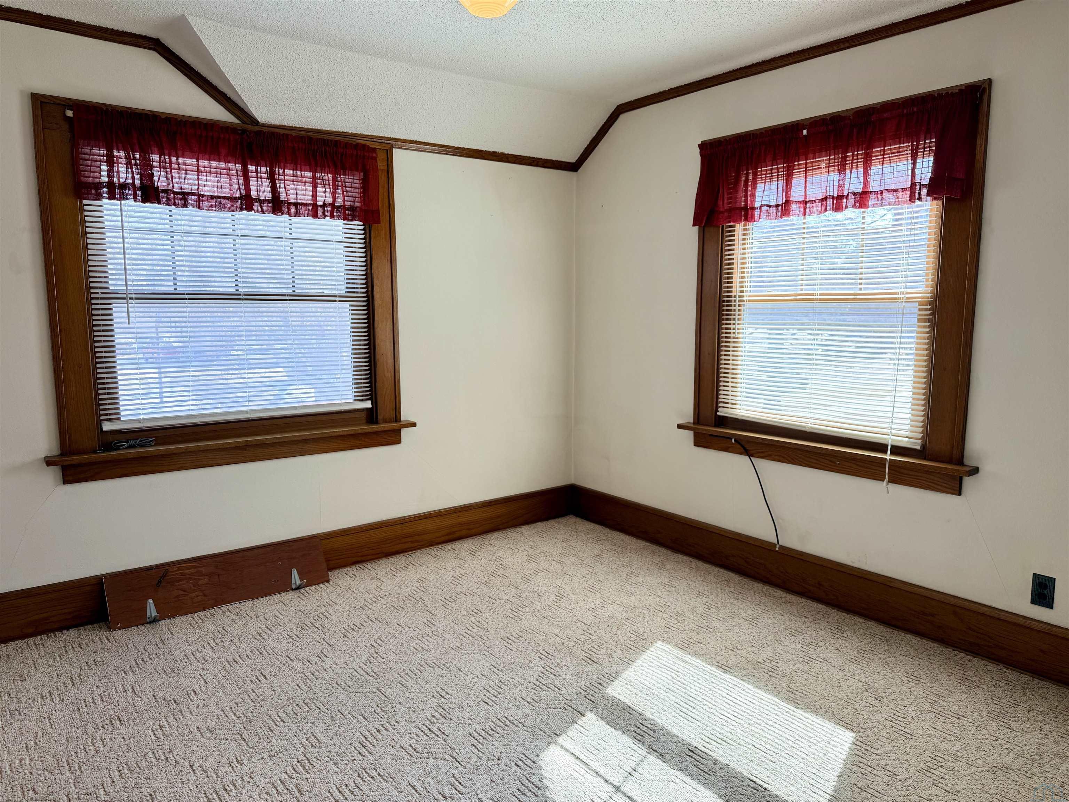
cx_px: 534
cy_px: 401
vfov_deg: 56.8
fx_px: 741
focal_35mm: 24
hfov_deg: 71.6
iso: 80
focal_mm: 6.76
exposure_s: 1/263
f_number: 1.78
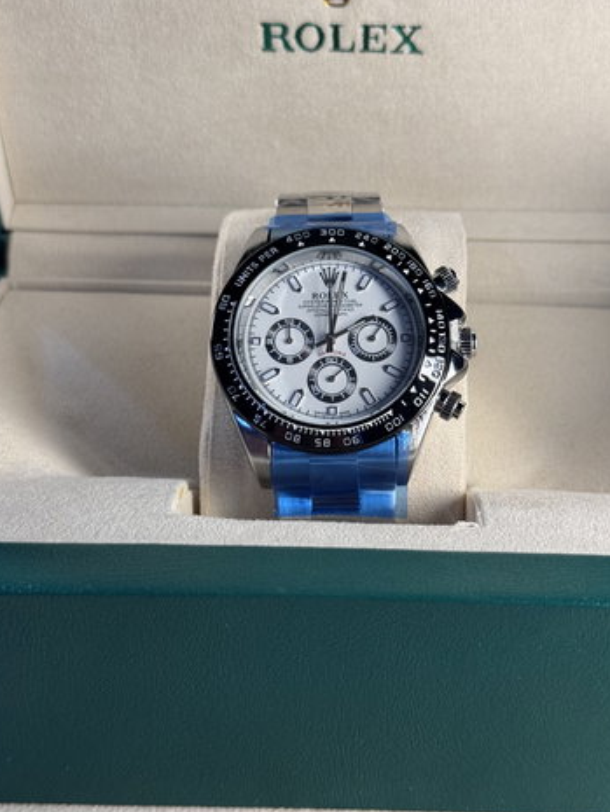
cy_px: 376
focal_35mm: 55
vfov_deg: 34.9
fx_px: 1292
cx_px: 337
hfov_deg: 26.6
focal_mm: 6.76
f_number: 1.78
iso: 50
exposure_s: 1/125
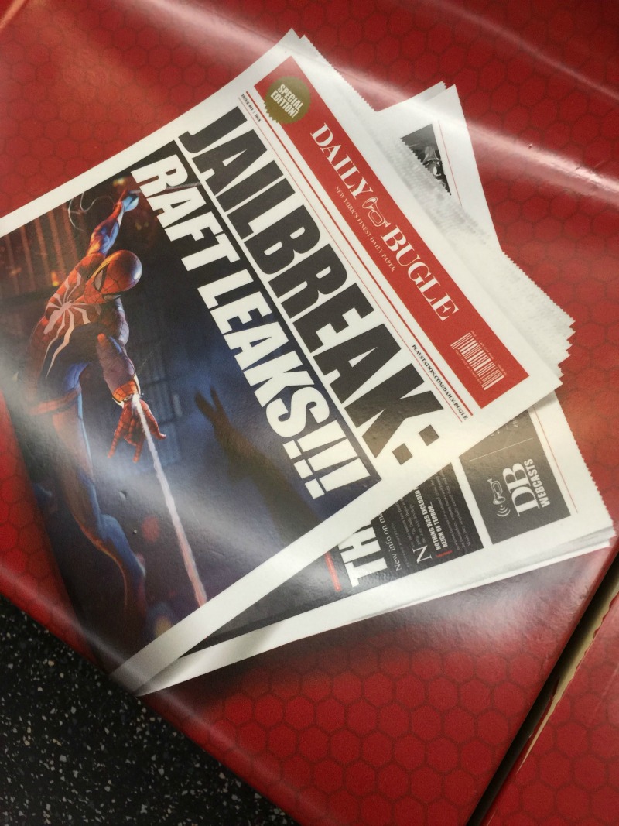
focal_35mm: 29
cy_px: 413
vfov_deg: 61.7
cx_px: 310
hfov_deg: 48.2
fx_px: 692
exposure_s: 1/30
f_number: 2.2
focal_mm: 4.15
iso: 50
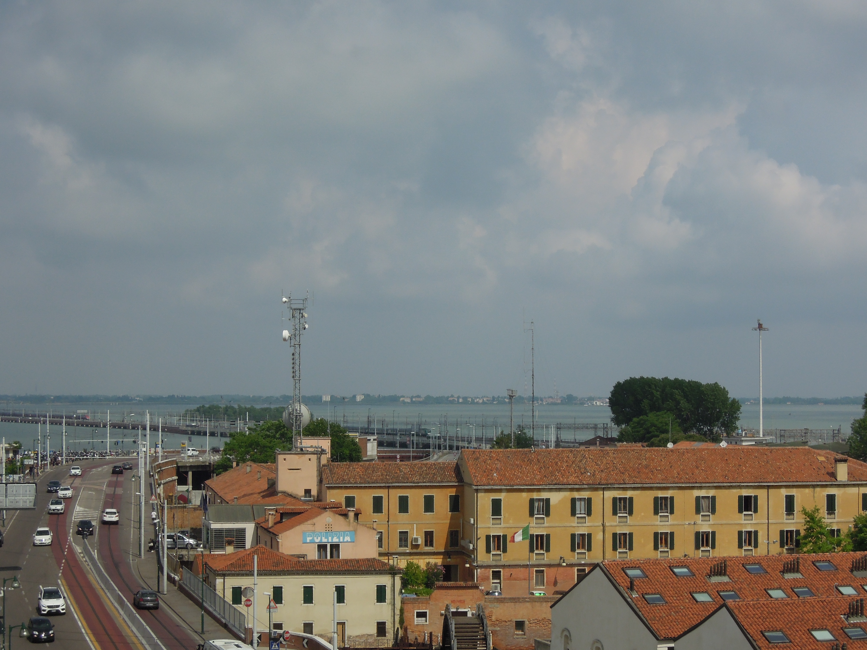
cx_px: 434
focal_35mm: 70
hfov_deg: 27.8
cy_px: 325
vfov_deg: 21.0
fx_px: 1753
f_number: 5.6
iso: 160
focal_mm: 12.5
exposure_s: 1/1600
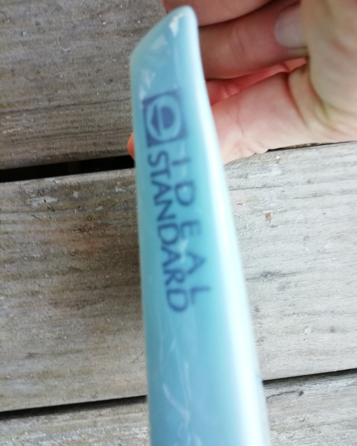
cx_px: 184
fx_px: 370
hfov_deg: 51.5
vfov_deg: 62.2
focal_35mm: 28
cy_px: 225
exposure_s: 1/50
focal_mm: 3.21
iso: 100
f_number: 2.2
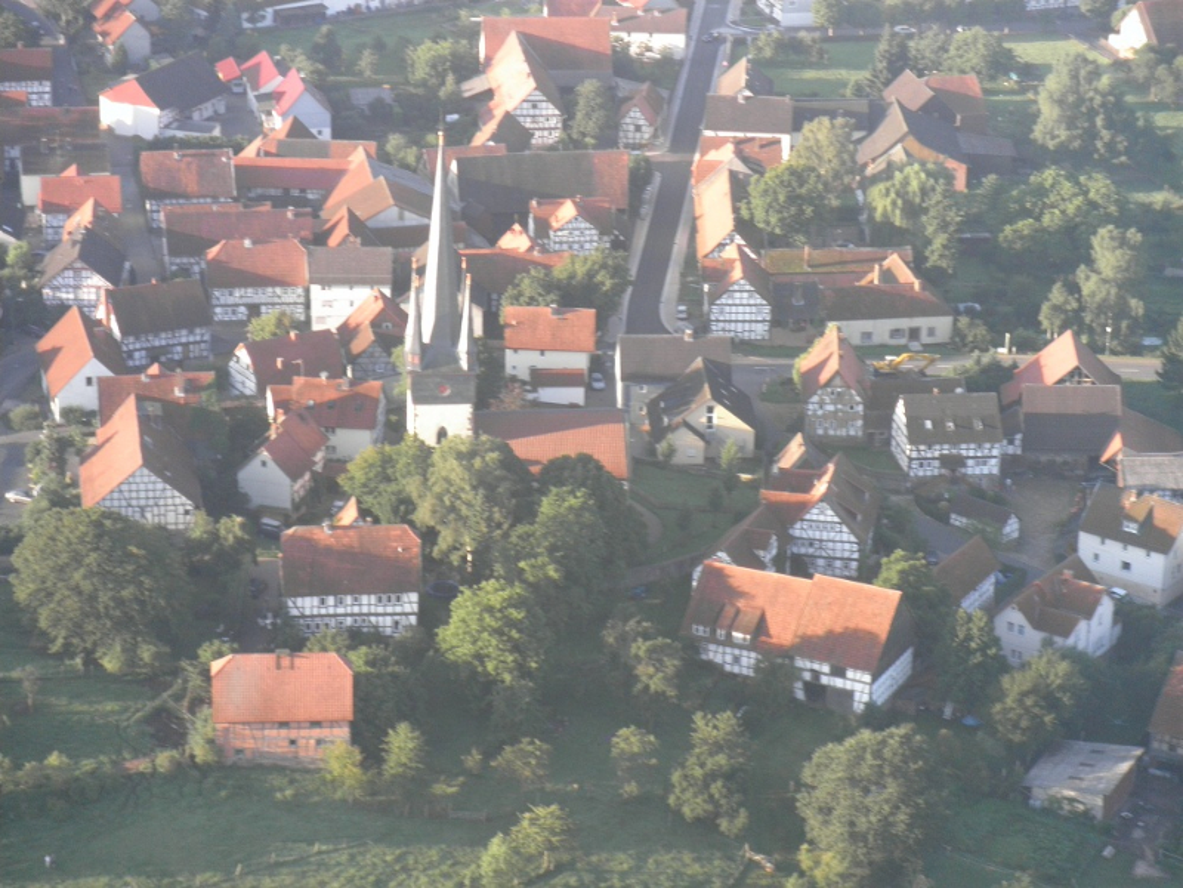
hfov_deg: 16.4
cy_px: 444
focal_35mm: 120
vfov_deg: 12.3
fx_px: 4101
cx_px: 592
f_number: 5.8
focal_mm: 21.5
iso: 160
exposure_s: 1/80
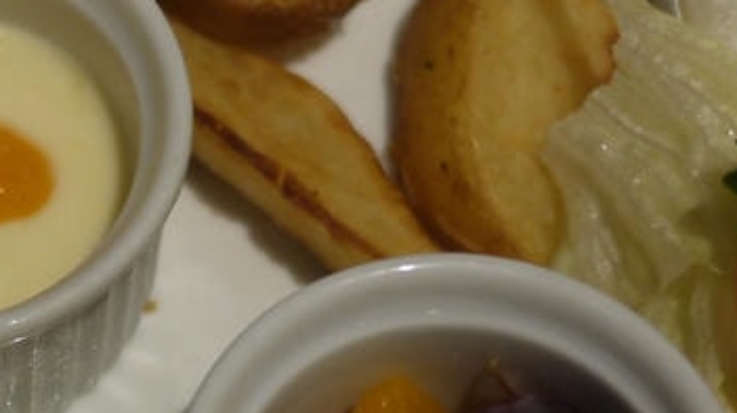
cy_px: 323
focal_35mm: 149
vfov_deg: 8.1
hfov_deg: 14.3
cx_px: 46
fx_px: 2910
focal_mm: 20
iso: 250
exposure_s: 1/60
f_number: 1.7
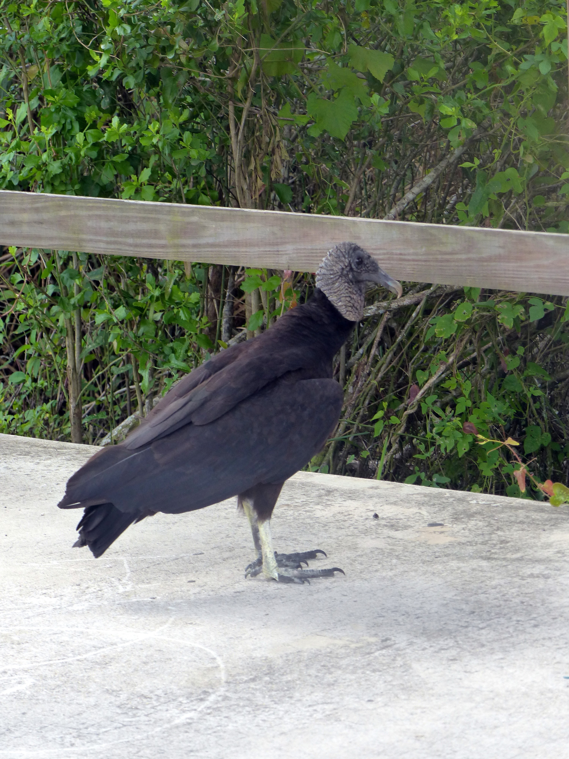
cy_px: 380
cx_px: 284
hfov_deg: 7.6
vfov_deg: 10.1
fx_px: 4274
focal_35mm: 195
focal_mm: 35.1
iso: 160
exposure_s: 1/160
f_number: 4
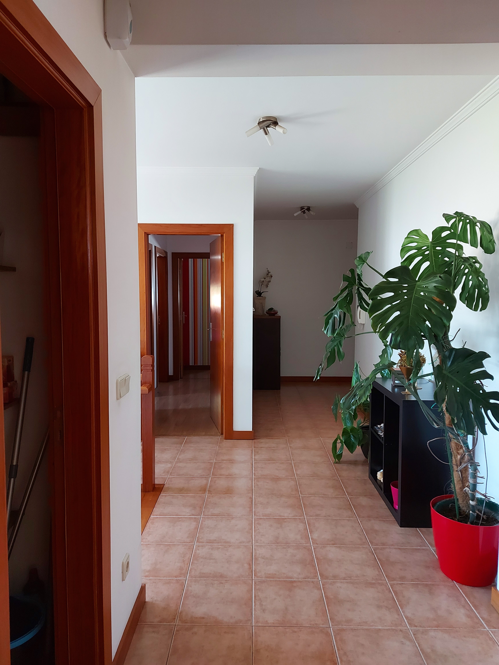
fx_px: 461
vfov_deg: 71.6
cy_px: 332
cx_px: 250
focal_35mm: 24
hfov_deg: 56.8
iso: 250
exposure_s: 1/25
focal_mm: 5.23
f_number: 1.8
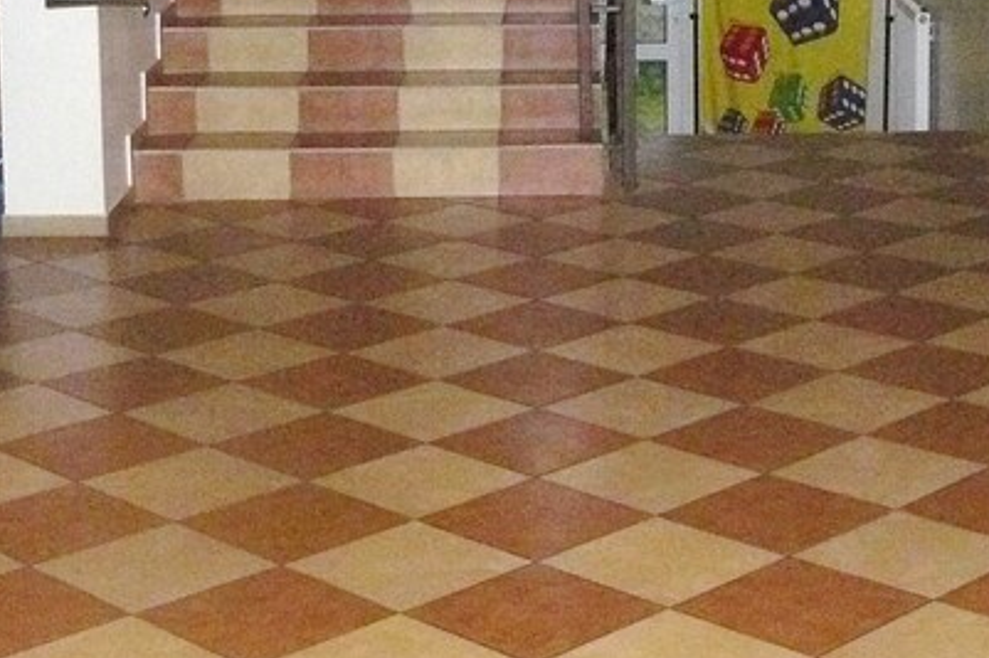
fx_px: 2279
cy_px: -124
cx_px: 633
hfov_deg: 24.4
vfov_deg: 15.8
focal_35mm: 83
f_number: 4.5
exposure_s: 1/60
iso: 400
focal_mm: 6
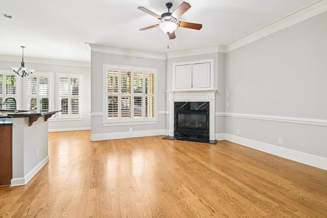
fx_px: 145
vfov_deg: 73.8
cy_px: 109
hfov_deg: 96.7
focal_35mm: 16
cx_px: 168
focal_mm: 15
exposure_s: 1/8
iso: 400
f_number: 8
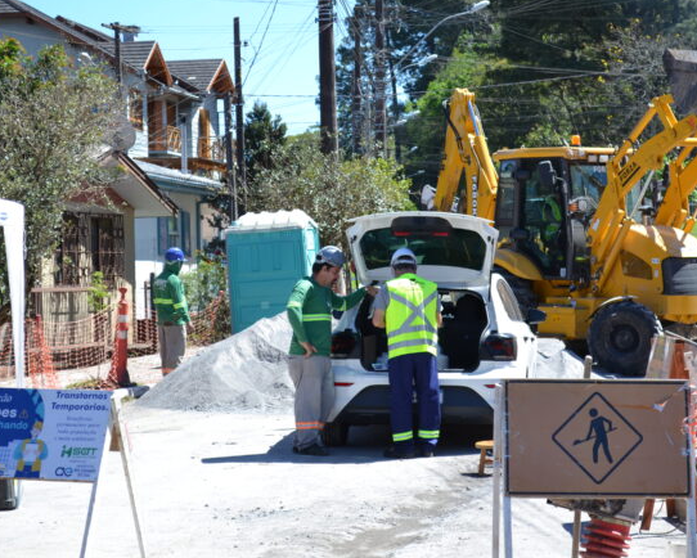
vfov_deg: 14.1
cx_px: 396
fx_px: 2263
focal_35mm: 110
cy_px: 249
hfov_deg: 17.5
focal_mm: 55
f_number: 6.3
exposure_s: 1/160
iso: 100
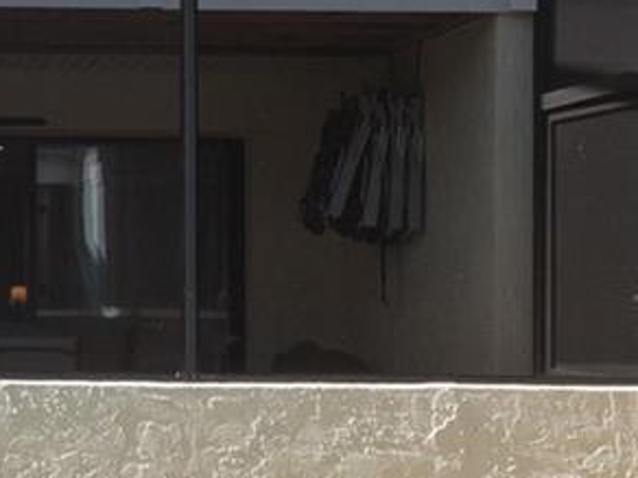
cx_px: -149
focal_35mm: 79
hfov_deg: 22.6
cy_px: 347
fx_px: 1456
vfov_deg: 18.6
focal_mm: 10
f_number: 7.1
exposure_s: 1/160
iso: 100
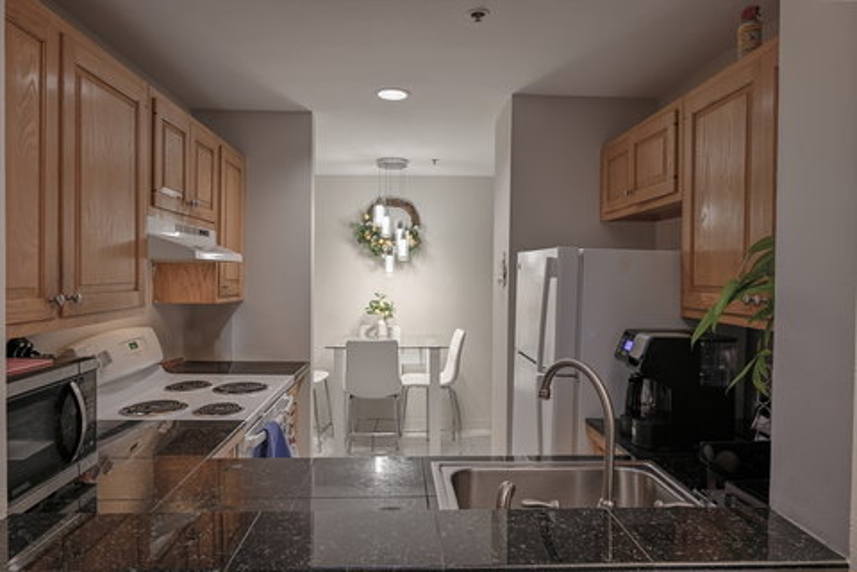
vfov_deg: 53.1
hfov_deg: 73.7
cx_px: 428
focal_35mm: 24
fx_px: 571
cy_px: 286
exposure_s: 1/13
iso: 100
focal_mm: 24
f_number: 8
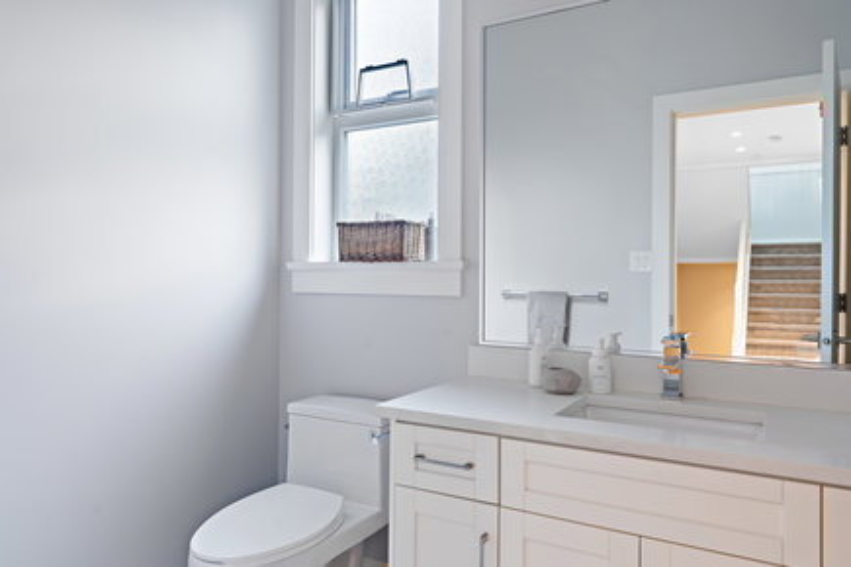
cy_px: 284
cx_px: 426
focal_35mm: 25
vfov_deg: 51.3
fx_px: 591
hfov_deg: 71.5
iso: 320
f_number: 7.1
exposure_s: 3.2
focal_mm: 25
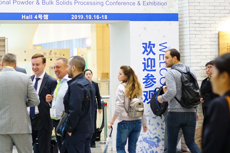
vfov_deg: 10.6
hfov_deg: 15.9
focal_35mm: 129
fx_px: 824
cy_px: 84
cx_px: 84
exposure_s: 1/60
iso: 500
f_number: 2
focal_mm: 55
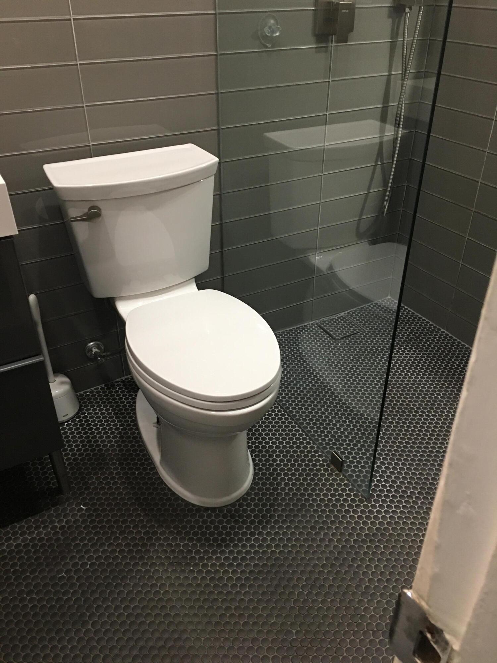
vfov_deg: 61.7
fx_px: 555
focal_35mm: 29
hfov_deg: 48.2
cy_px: 332
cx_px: 248
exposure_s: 1/15
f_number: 2.2
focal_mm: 4.15
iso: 80
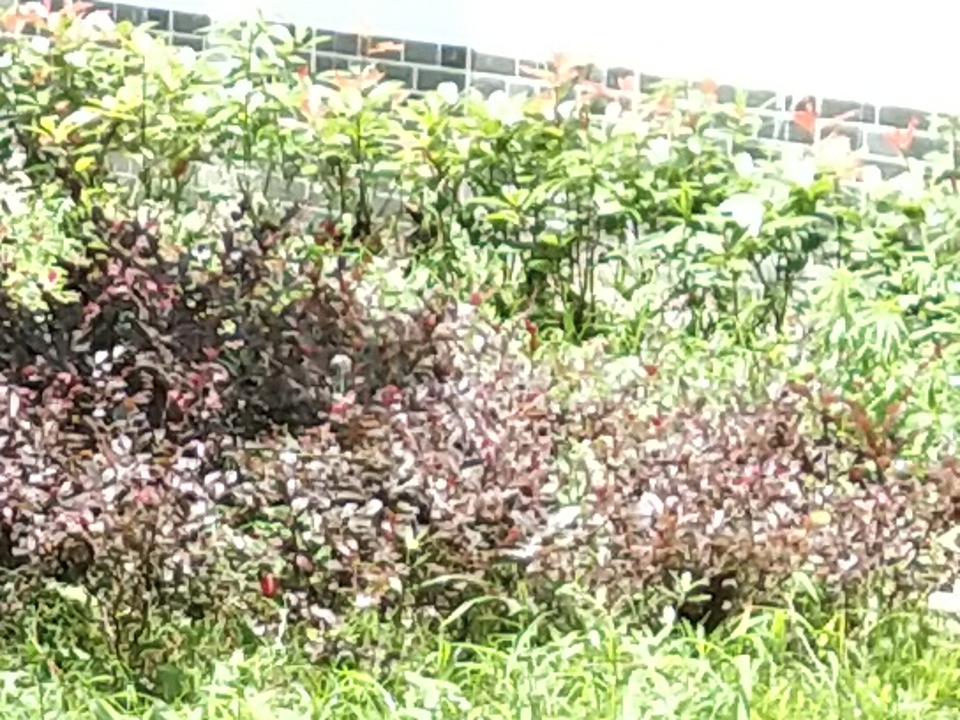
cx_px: -381
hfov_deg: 8.2
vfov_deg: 6.3
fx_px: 6573
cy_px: 559
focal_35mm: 237
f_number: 2.2
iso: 50
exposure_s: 1/241
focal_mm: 3.69
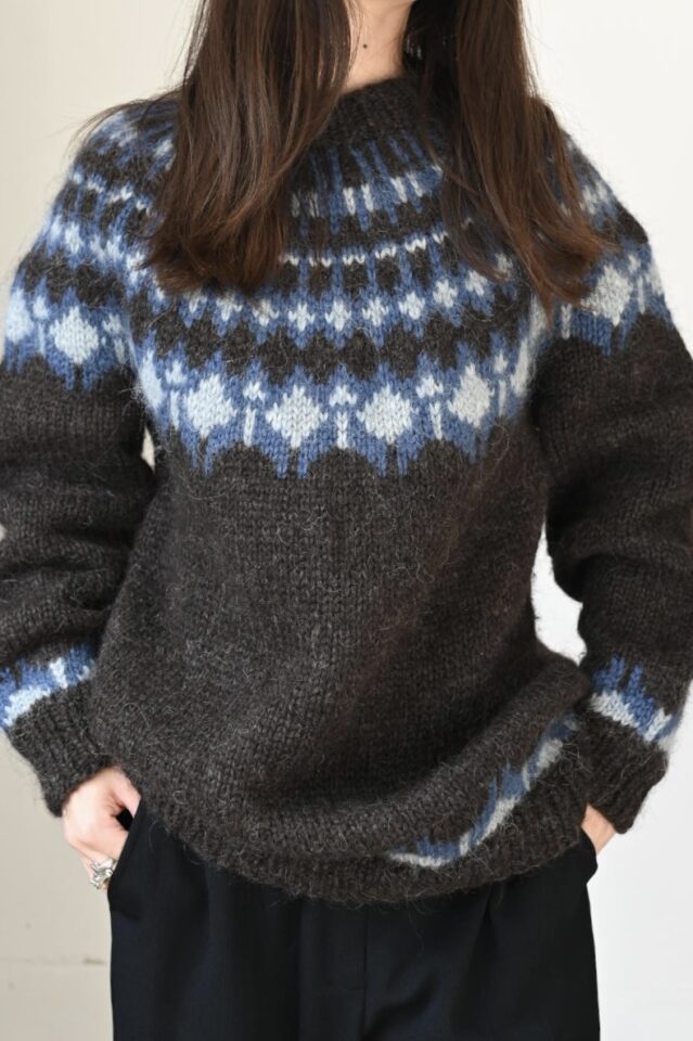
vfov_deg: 48.5
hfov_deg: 33.4
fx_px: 1156
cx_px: 346
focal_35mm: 40
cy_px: 520
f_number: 4.5
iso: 800
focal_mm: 40
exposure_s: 1/160
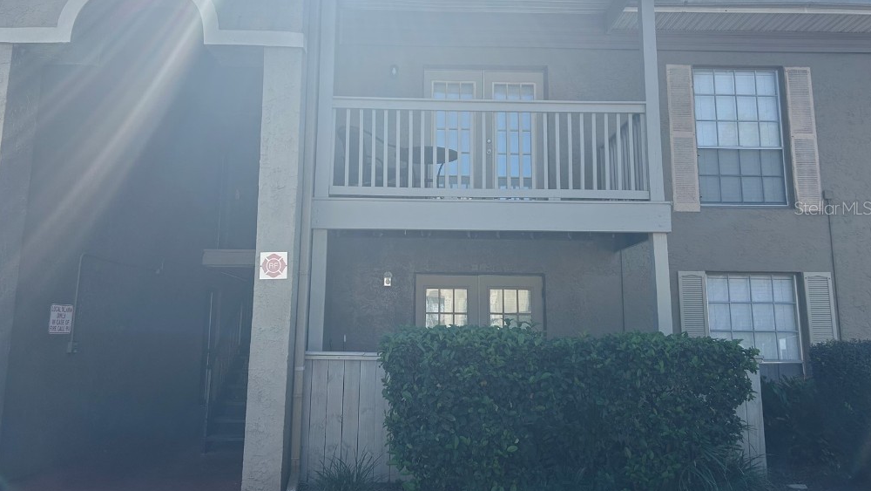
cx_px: 430
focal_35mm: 29
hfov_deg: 66.1
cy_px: 208
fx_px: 670
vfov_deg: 40.1
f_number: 1.5
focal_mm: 5.7
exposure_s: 1/2994
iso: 50
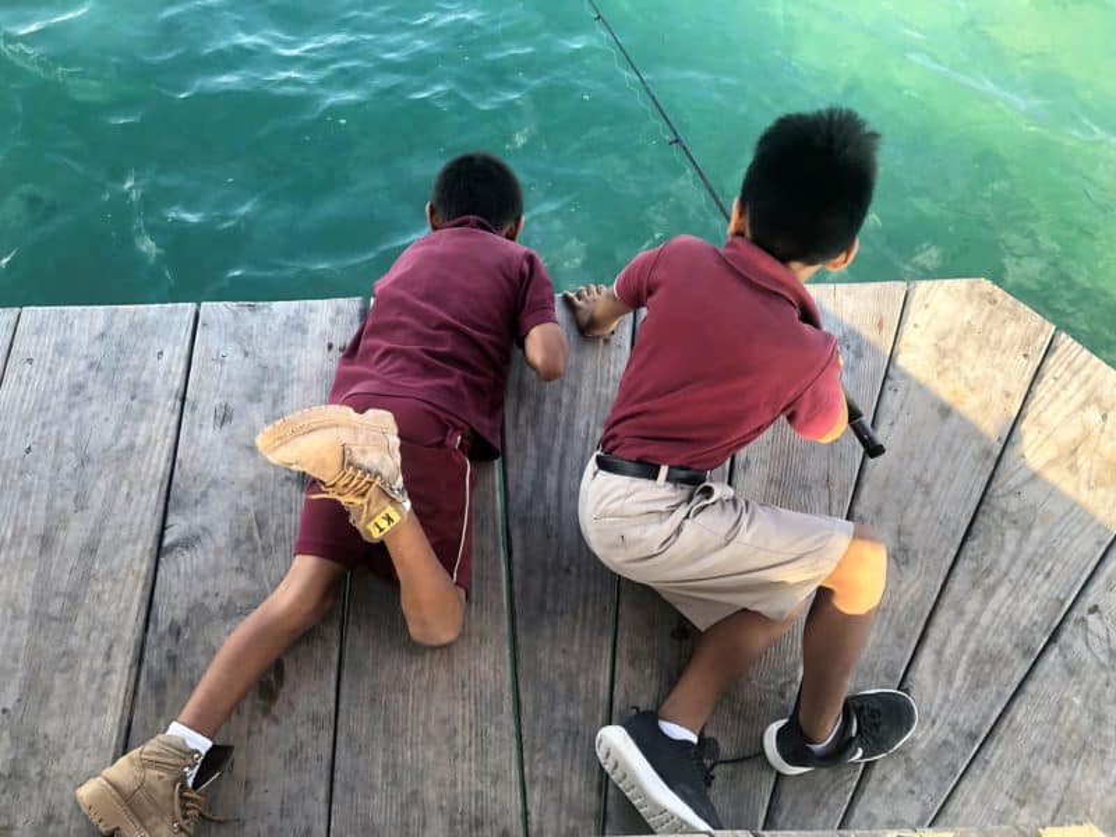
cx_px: 558
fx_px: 903
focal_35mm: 28
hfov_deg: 63.4
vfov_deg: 49.7
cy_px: 418
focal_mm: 3.99
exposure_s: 1/120
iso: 25
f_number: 1.8
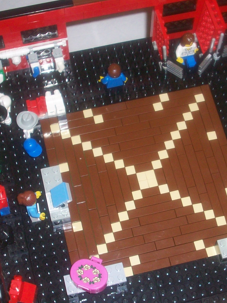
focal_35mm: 71
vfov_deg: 27.3
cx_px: 138
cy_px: 182
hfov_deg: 20.7
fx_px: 621
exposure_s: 1/64
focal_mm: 6.2
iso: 80
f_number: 2.8
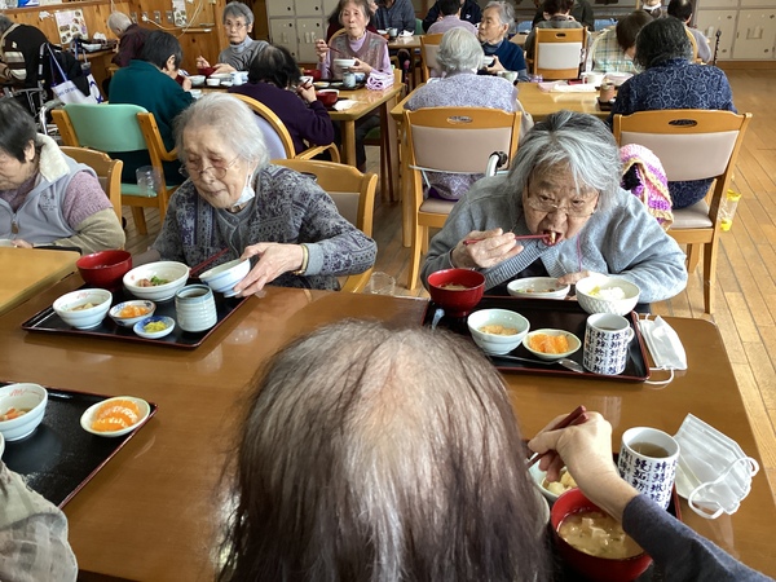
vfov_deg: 45.4
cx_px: 388
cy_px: 291
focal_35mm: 31
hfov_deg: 58.4
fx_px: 695
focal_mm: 3.3
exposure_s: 1/50
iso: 160
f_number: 2.4
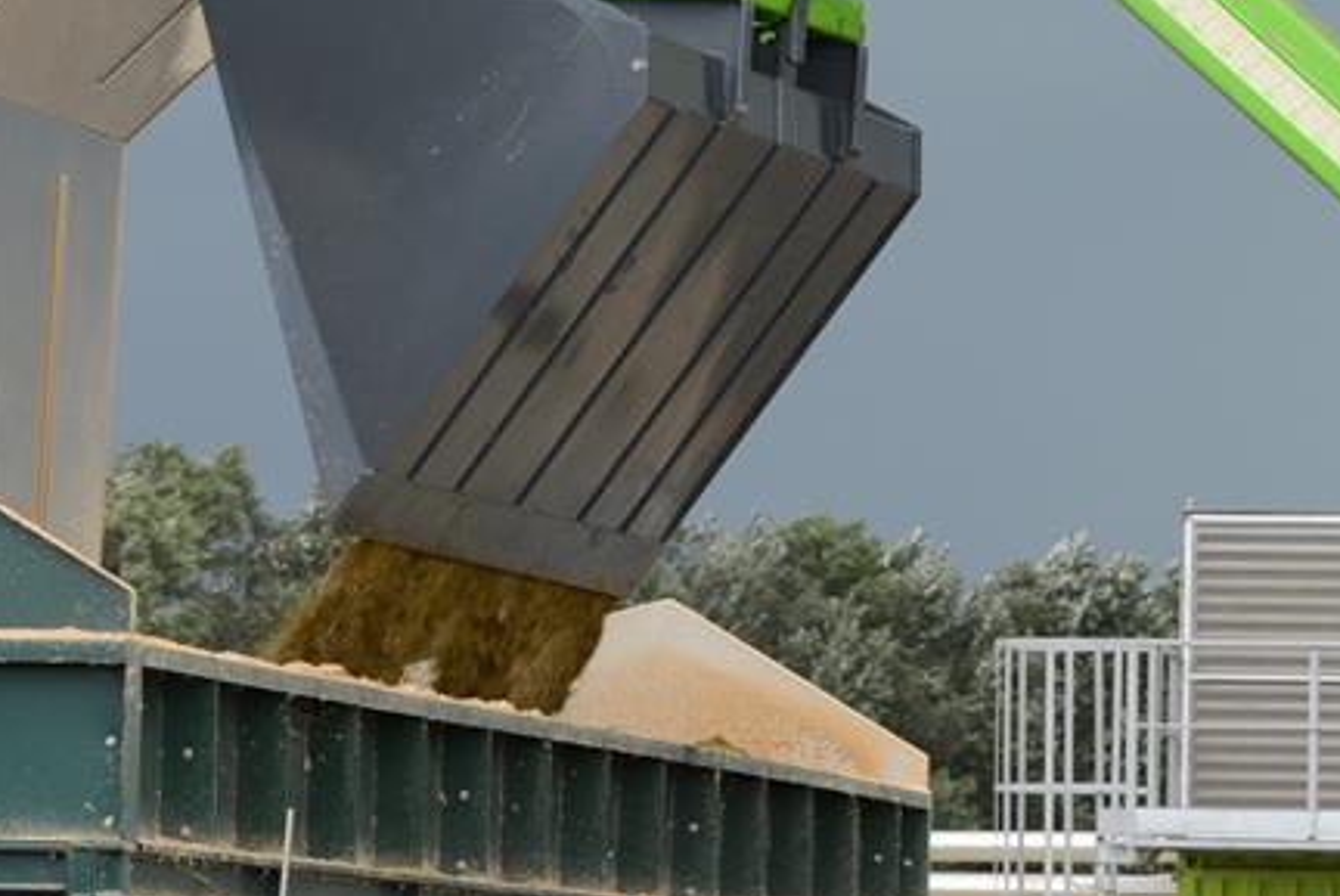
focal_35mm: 262
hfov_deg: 7.9
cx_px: 555
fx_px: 9762
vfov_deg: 5.2
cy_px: -16
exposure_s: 1/125
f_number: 5.6
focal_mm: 70
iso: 200
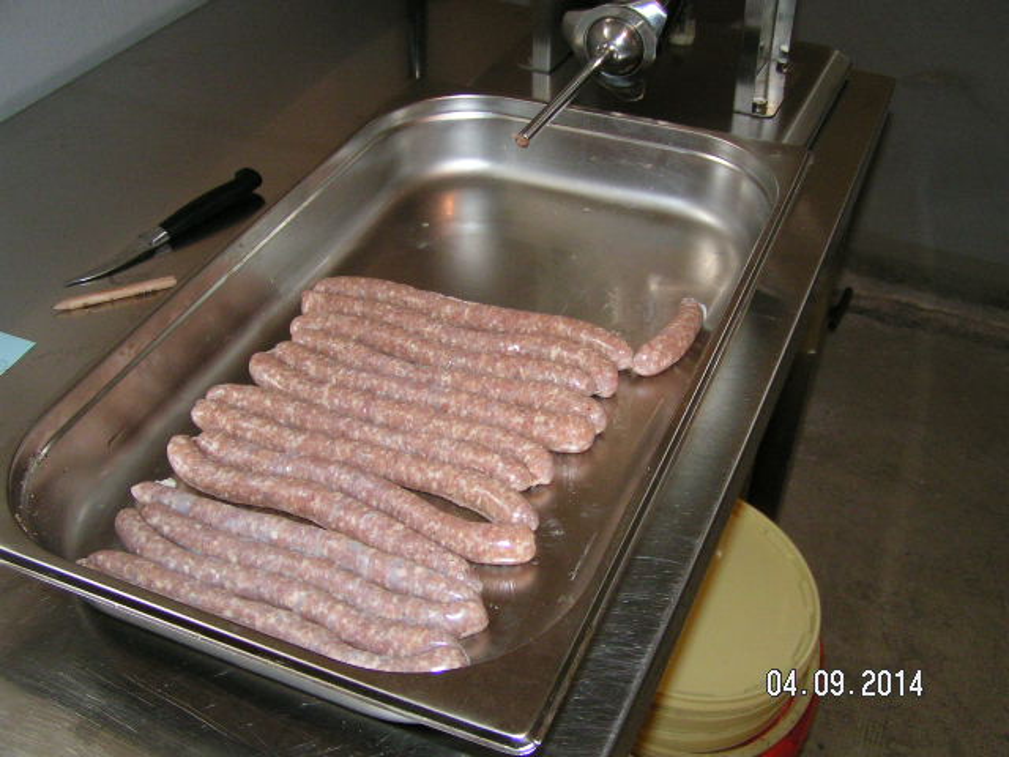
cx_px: 504
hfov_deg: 49.0
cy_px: 378
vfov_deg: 37.7
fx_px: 1108
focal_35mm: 38
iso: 200
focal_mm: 5.8
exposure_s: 1/40
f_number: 2.8
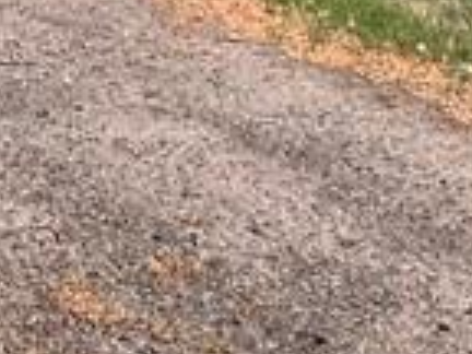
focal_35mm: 185
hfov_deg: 10.5
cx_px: -59
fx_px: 2523
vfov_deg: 6.9
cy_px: -833
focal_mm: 5.7
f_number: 1.5
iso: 50
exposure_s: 1/461
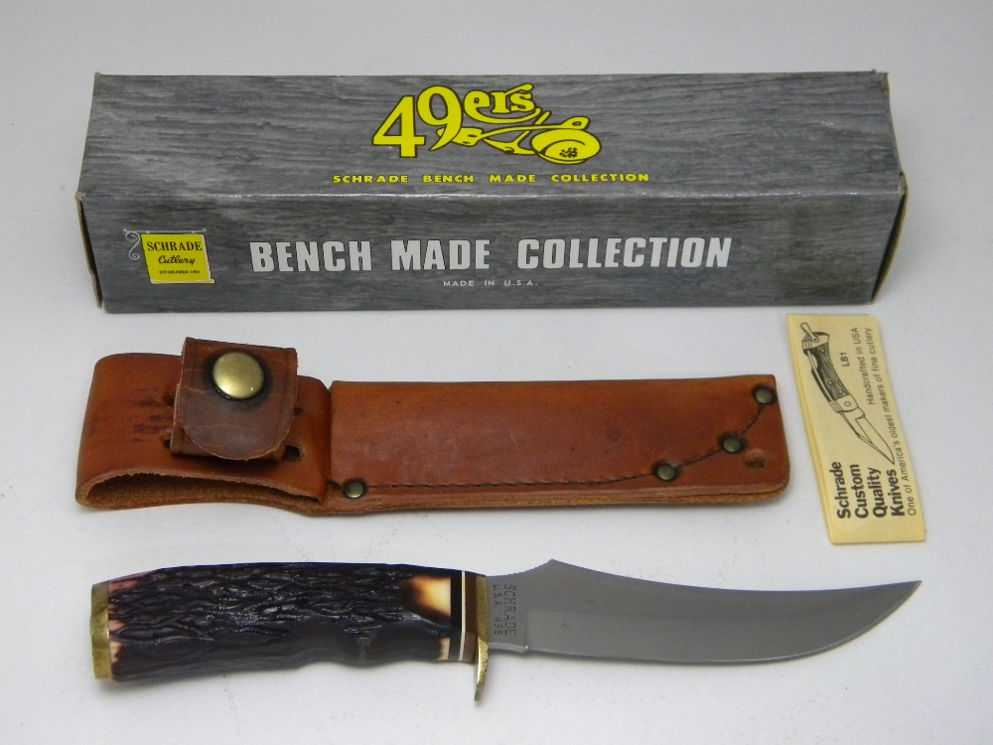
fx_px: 1606
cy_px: 372
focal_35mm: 56
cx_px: 496
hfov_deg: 34.3
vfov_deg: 26.1
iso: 400
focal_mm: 10.1
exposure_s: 1/35.2
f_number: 4.1
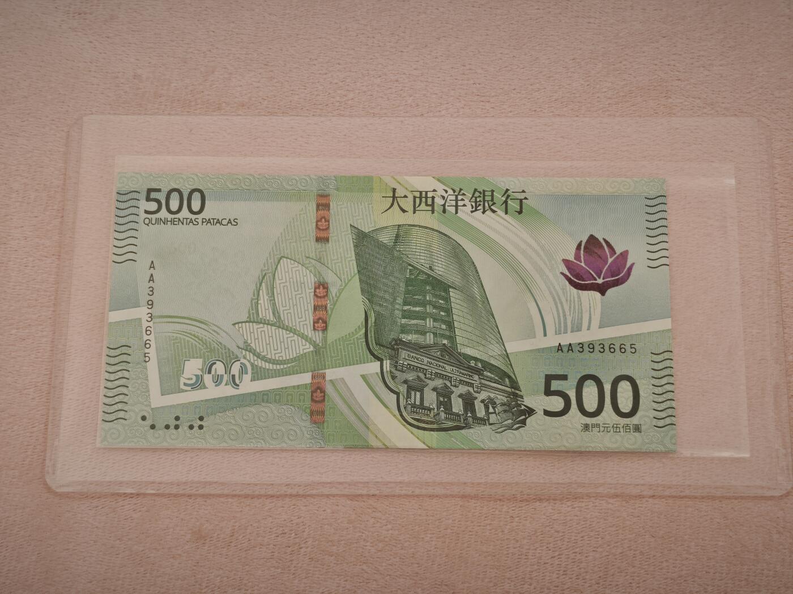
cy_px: 297
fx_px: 1145
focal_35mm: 50
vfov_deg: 29.1
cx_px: 396
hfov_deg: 38.2
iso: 200
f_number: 1.63
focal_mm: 5.85
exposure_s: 1/100
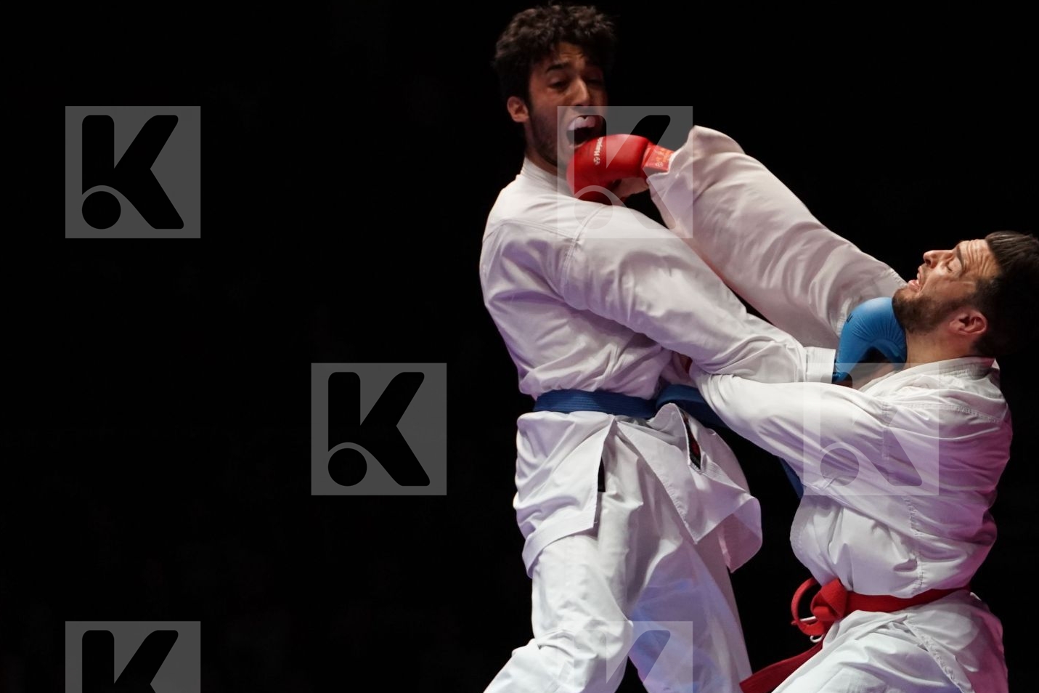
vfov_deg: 5.5
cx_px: 625
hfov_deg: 8.3
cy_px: 429
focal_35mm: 249
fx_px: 7186
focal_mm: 132
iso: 3200
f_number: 2.8
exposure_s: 1/1000
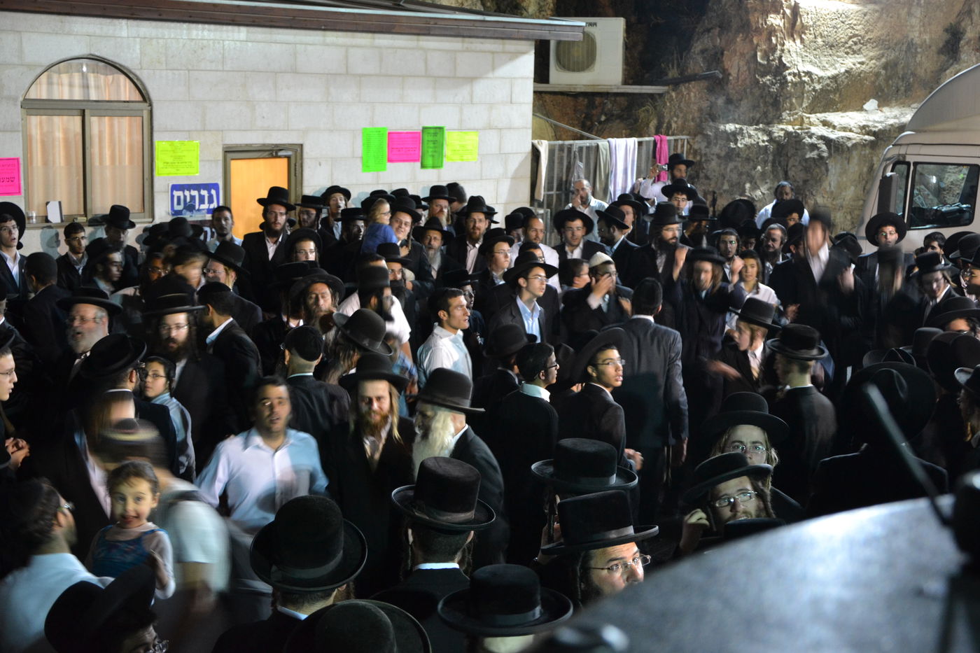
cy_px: 326
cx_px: 490
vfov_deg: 26.5
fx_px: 1388
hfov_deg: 38.9
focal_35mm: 51
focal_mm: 34
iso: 1100
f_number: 4.2
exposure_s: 1/15
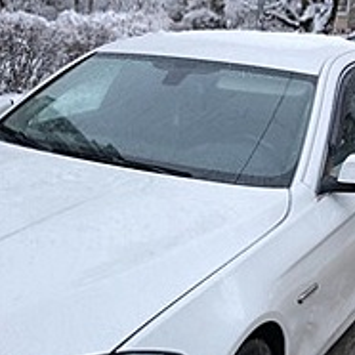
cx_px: 133
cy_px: 290
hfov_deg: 27.6
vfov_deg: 27.1
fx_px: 719
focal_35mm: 62
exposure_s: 1/120
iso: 32
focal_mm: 3.99
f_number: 1.8
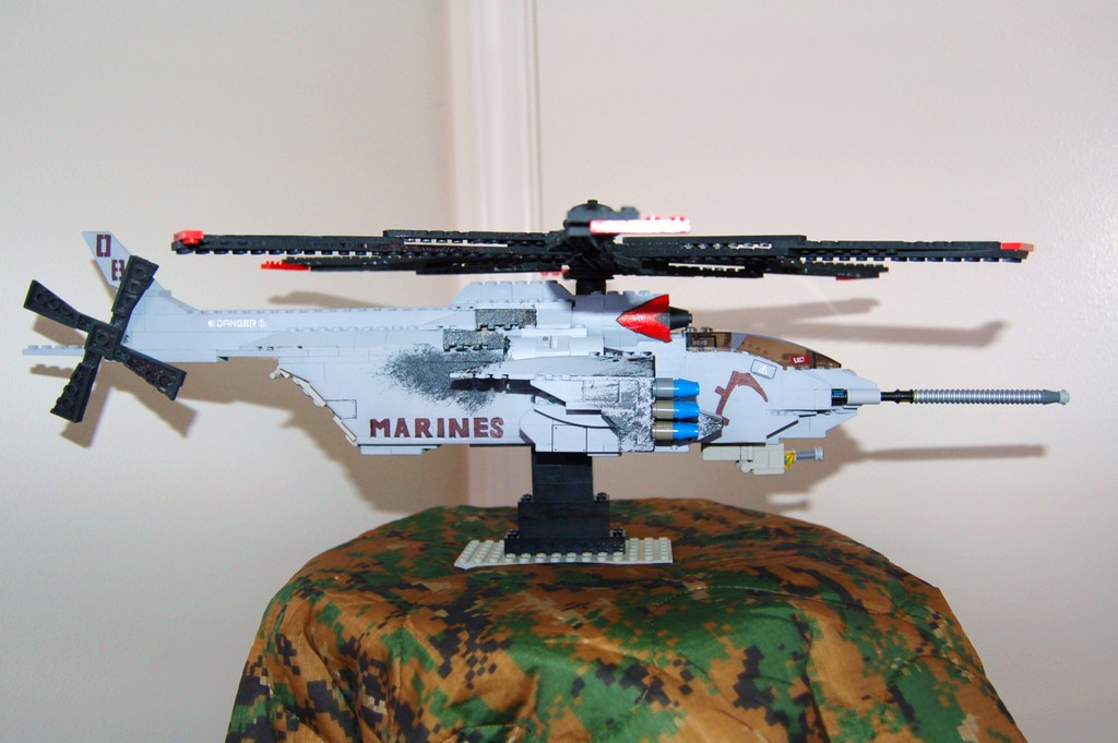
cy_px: 372
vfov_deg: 38.3
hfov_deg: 55.1
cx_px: 559
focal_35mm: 34
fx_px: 1071
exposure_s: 1/60
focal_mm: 23
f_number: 3.8
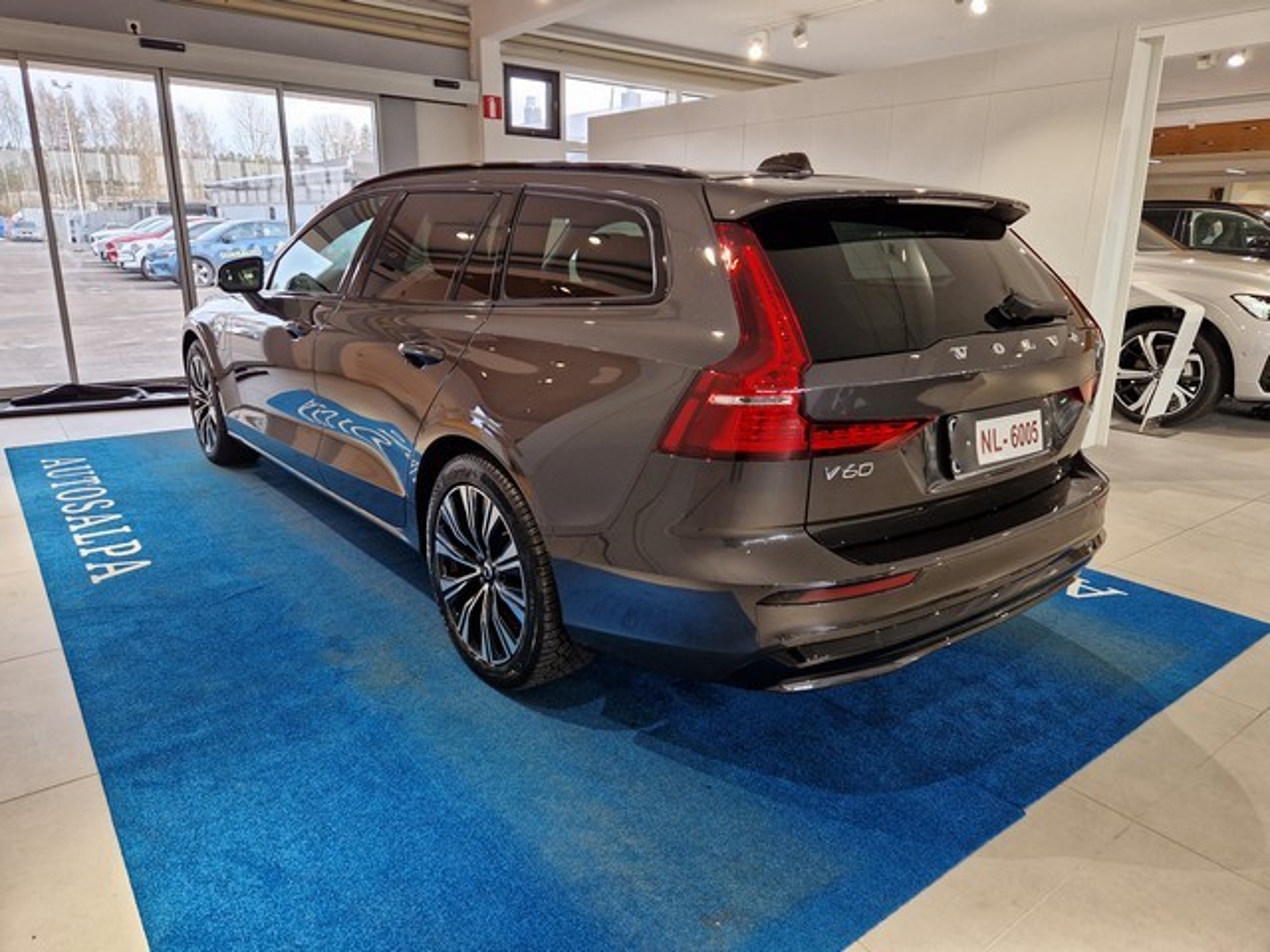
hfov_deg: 73.9
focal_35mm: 23
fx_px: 844
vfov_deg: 58.9
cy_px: 476
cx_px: 635
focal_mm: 5.4
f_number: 1.8
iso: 100
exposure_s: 1/180
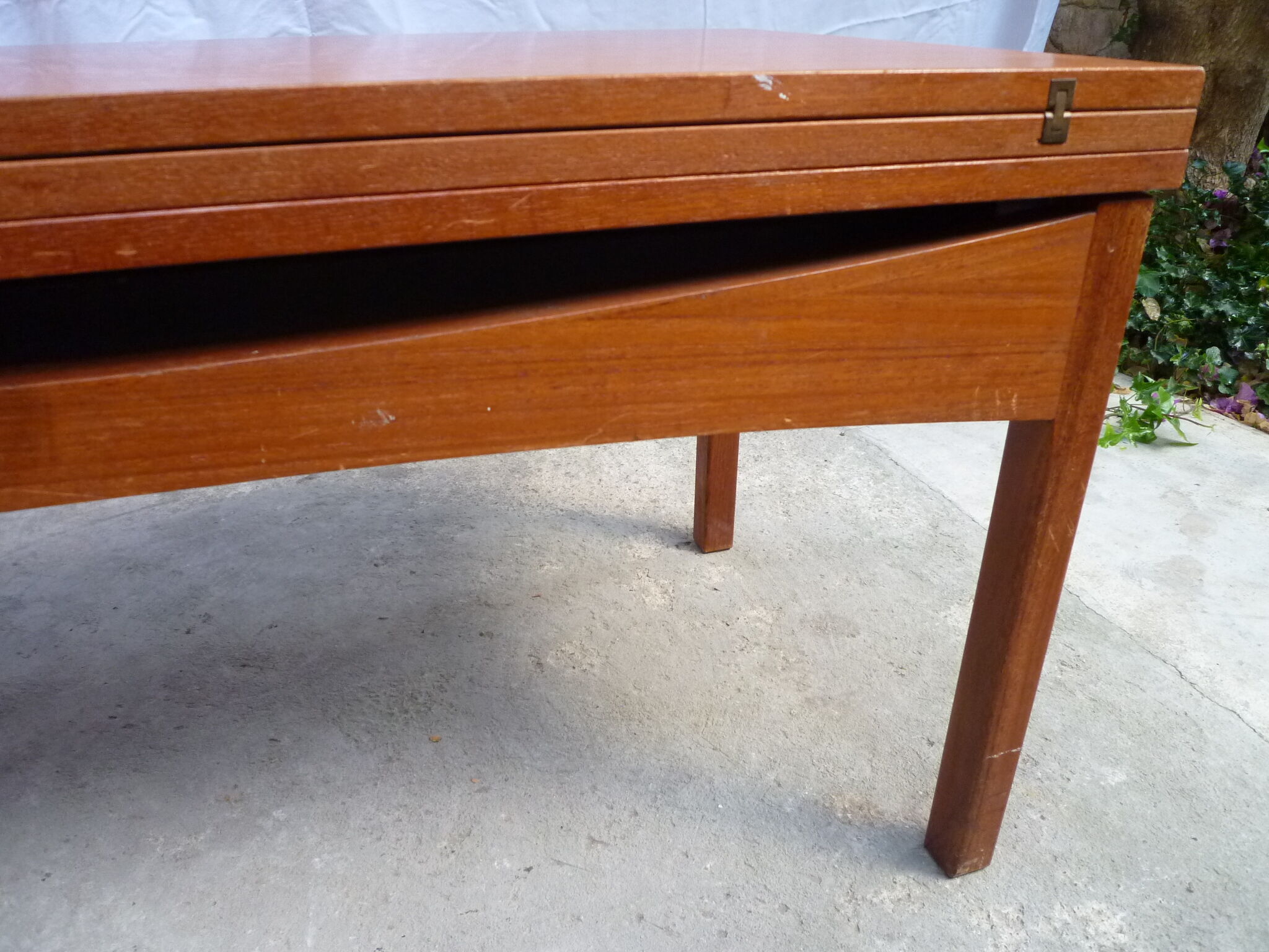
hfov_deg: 69.4
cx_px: 634
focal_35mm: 25
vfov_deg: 54.9
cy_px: 476
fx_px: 916
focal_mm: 4.5
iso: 320
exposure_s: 1/30
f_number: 2.8
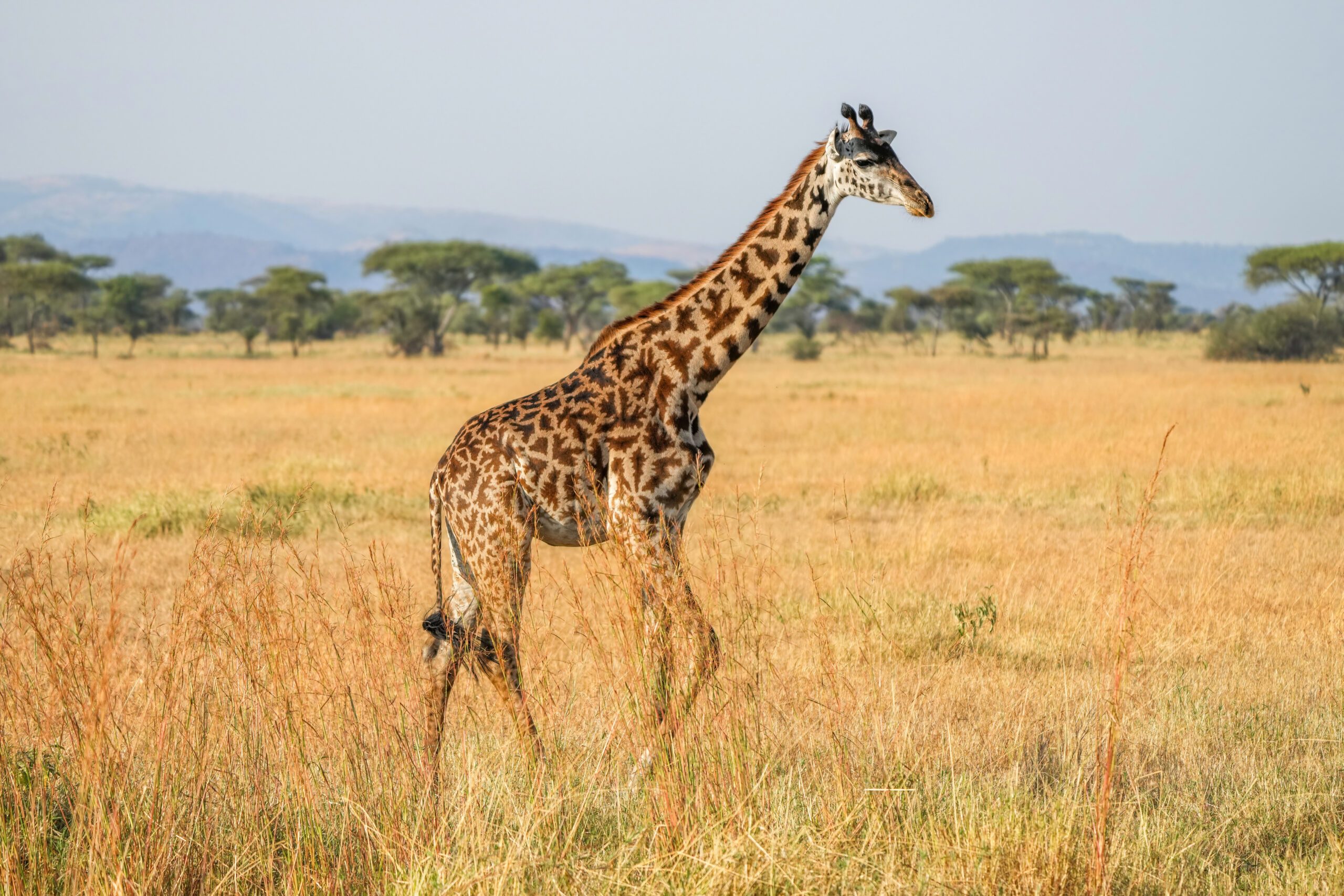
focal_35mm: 200
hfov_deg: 10.3
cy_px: 448
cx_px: 672
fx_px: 7467
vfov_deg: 6.9
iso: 640
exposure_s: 1/2000
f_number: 5.6
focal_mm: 200
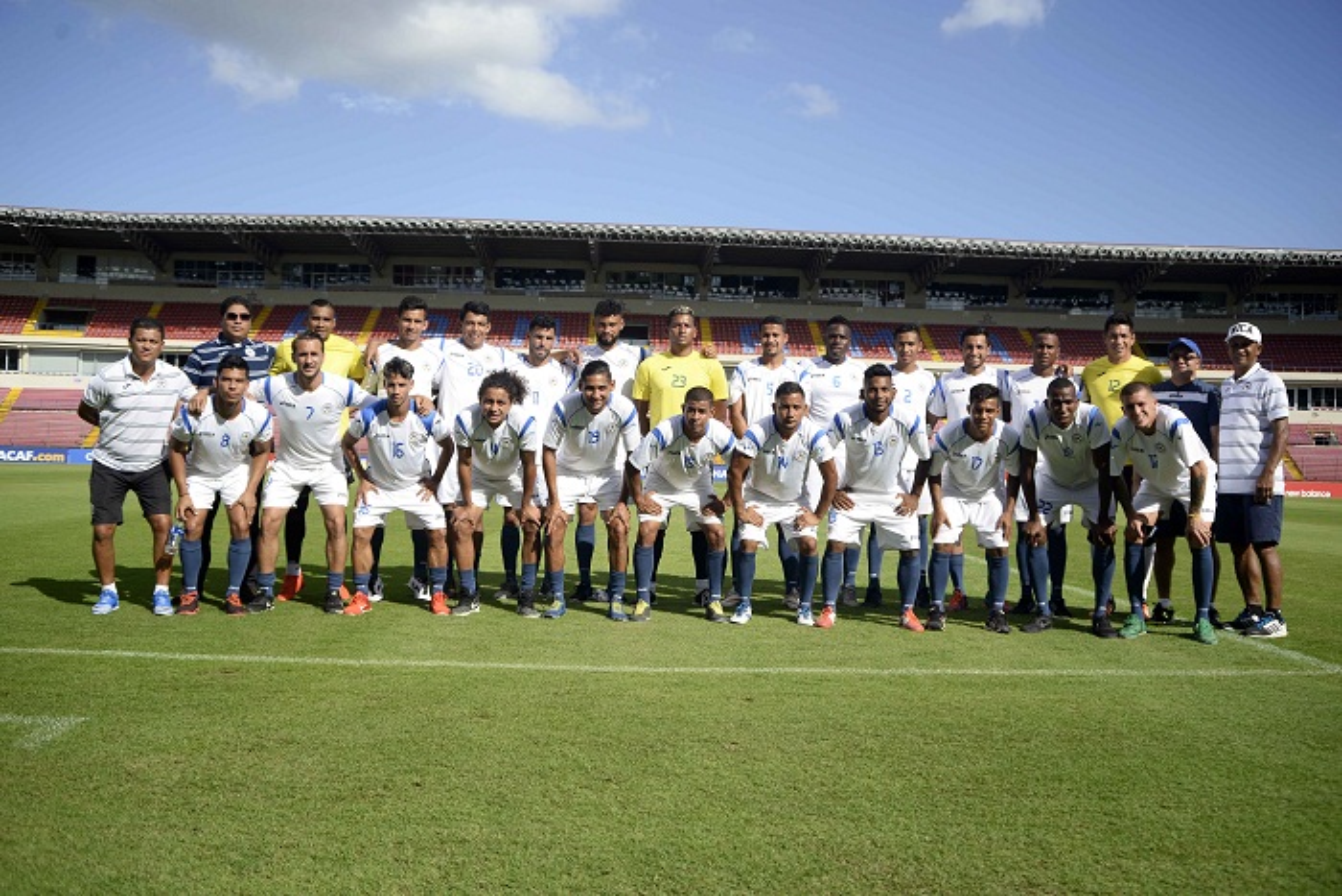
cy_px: 448
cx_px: 671
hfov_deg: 54.4
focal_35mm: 35
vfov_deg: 37.9
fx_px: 1305
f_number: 5.6
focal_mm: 35
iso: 200
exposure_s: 1/1000
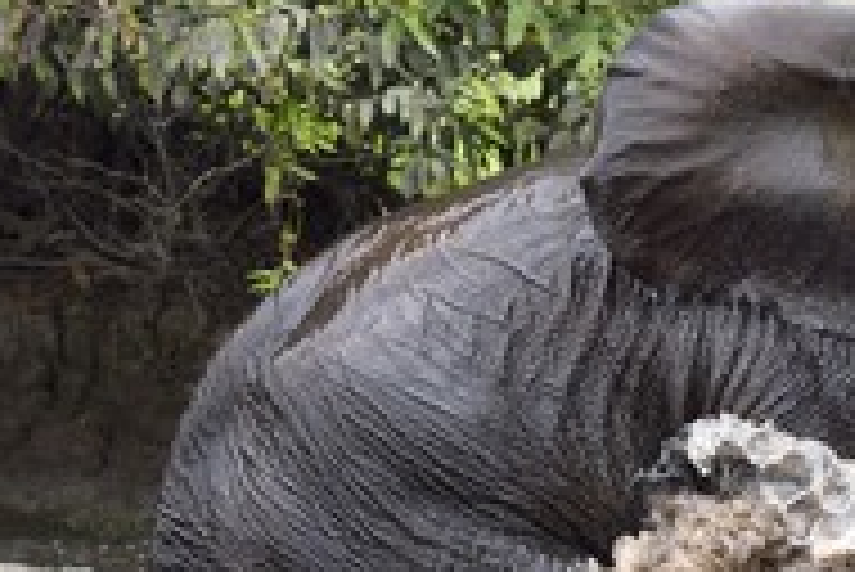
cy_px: 315
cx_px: 832
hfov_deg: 9.1
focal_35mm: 225
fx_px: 5348
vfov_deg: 6.1
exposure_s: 1/500
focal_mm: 102
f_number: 4.5
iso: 800
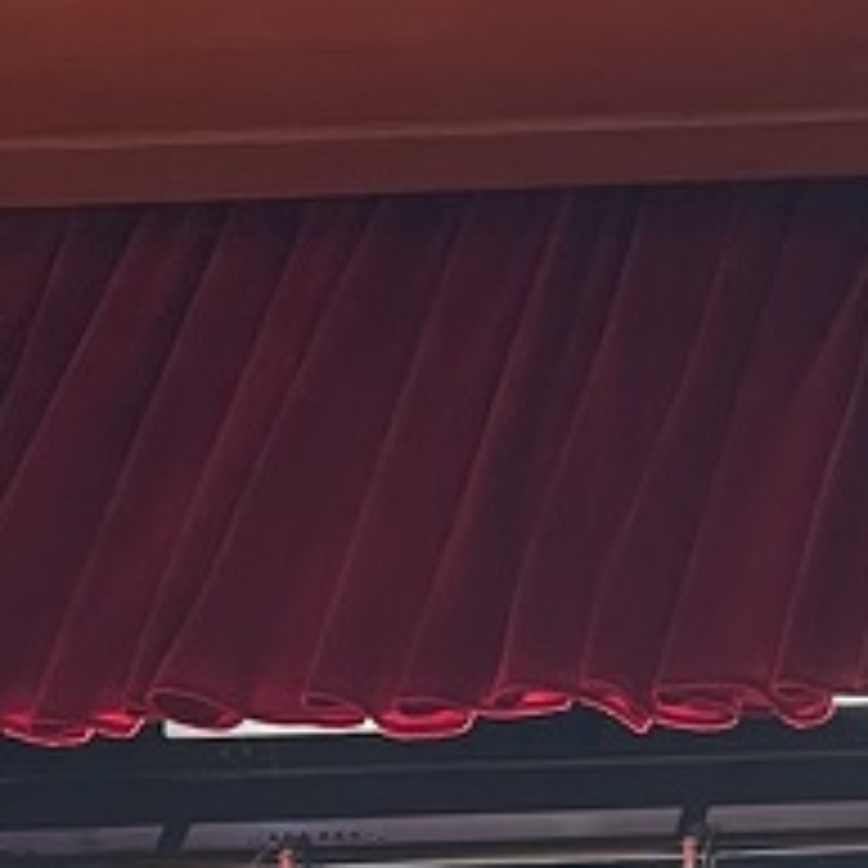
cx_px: 1718
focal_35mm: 117
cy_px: 675
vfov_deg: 14.8
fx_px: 3319
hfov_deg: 13.0
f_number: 1.6
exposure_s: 1/60
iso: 160
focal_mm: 5.1
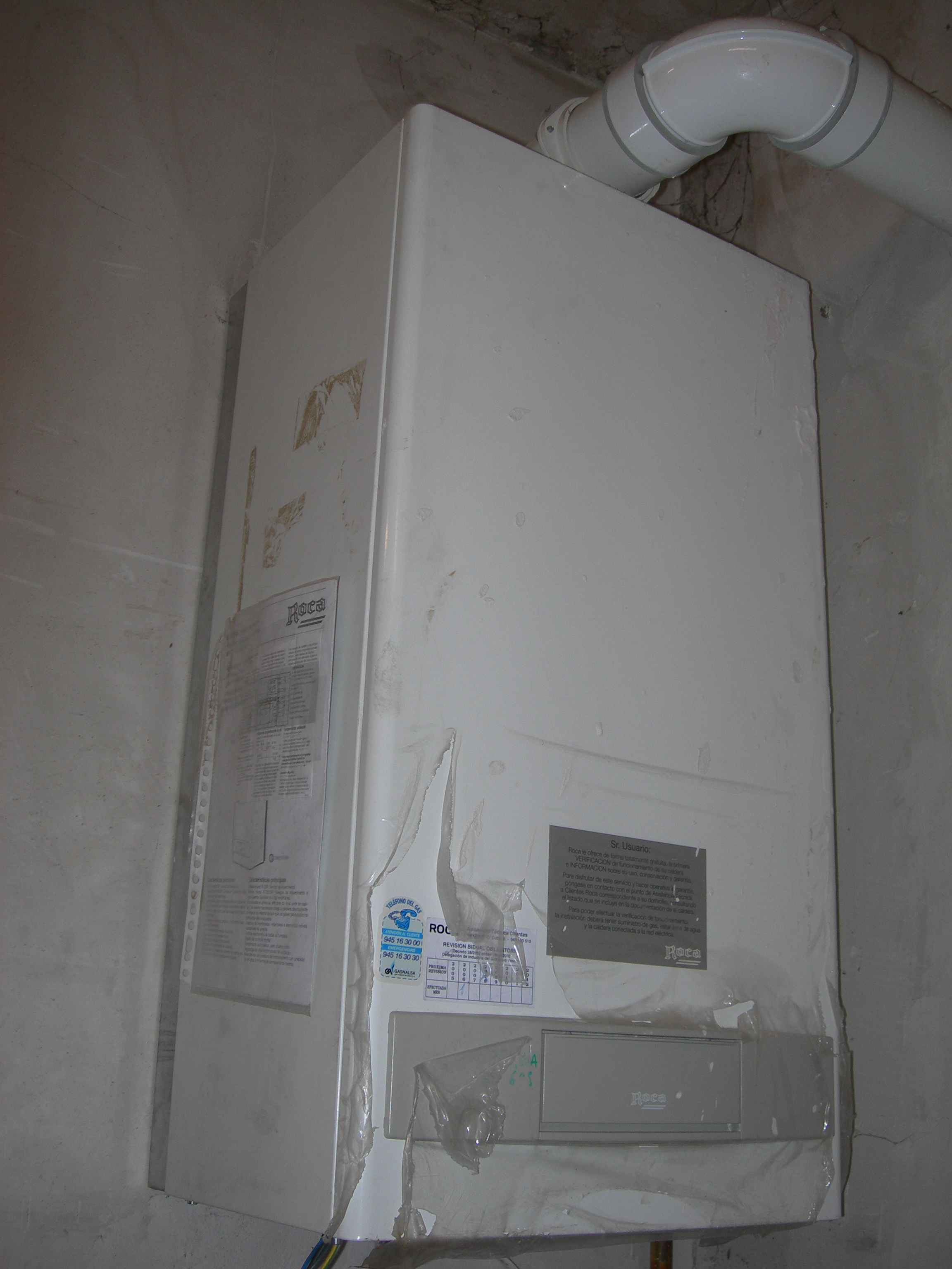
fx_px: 1393
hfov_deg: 37.7
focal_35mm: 38
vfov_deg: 49.0
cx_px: 476
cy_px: 634
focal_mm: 7.8
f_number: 2.8
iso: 50
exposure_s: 1/60.1
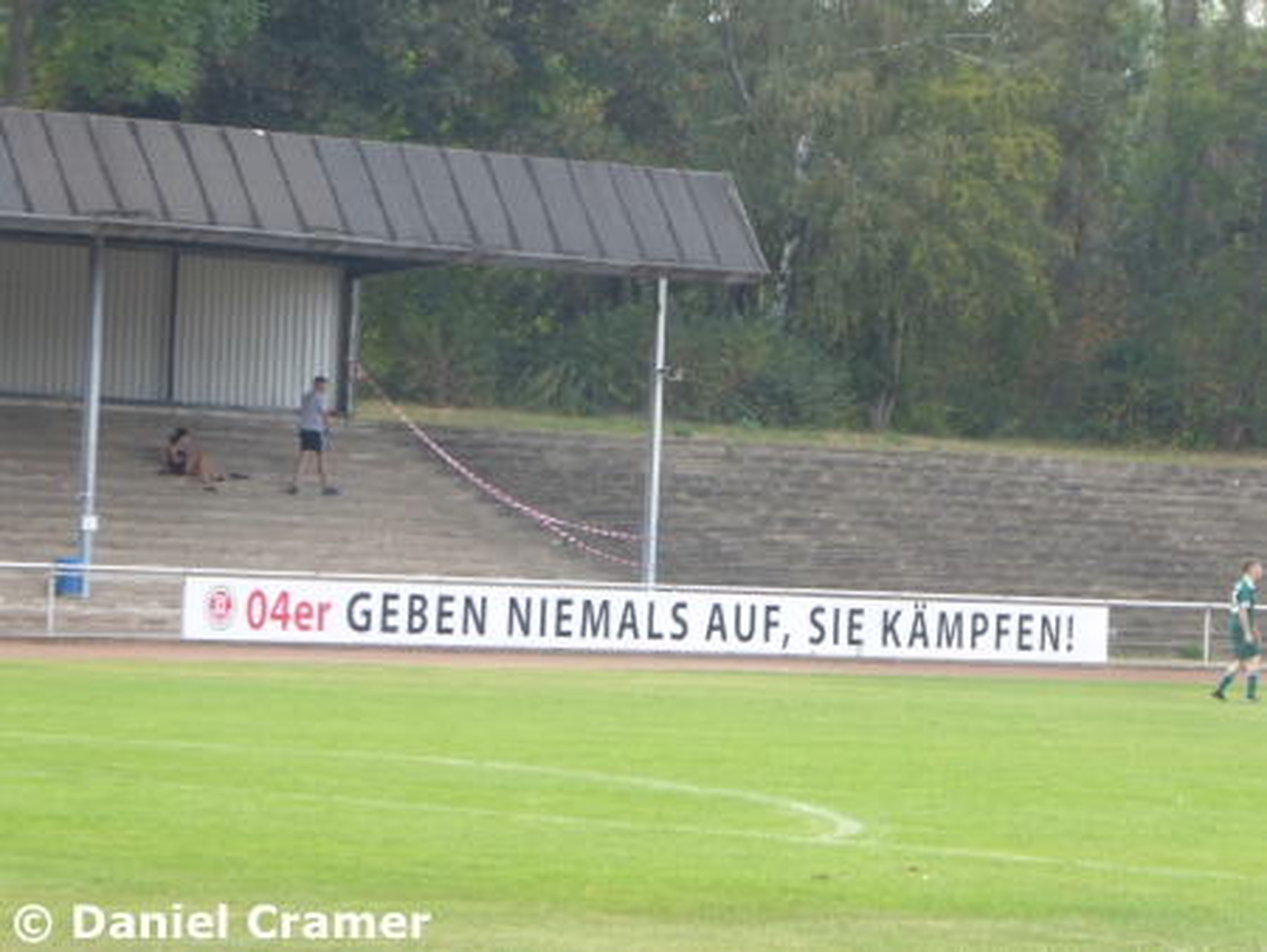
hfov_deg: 8.6
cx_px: 634
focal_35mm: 231
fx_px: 8459
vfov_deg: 6.4
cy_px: 476
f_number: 5.6
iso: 100
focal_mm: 41.4
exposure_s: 1/80
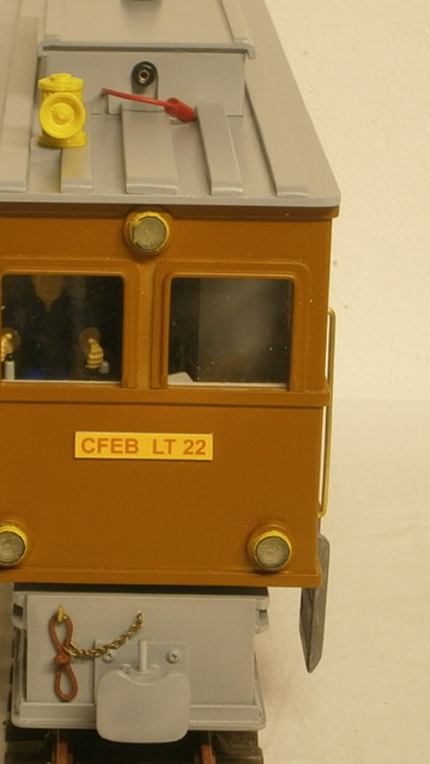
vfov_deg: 16.1
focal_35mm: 133
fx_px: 2695
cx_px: 113
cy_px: 384
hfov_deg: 9.1
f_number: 4.4
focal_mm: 13
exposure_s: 1/6
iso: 125
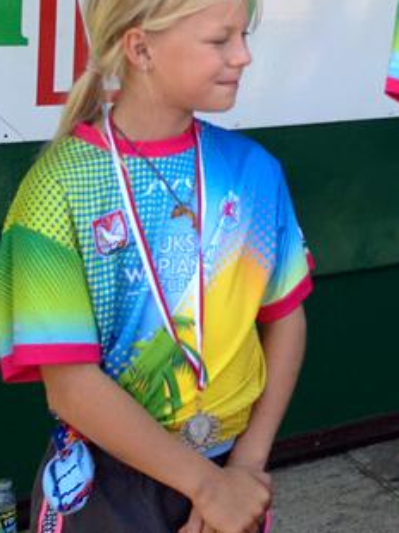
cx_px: 679
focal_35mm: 96
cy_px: -9
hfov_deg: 13.9
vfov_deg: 19.8
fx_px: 1477
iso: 50
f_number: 2.4
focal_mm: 4.28
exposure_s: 1/252
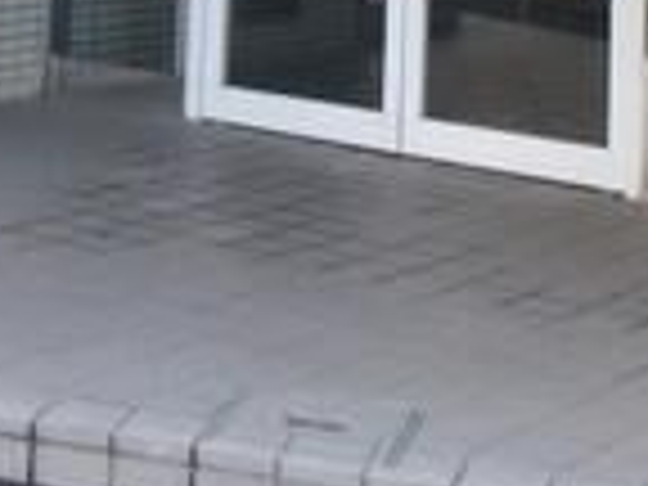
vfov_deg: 12.5
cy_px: -495
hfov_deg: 18.6
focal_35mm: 104
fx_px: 1947
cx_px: 54
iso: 200
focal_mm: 4.5
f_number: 3.1
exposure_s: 1/60
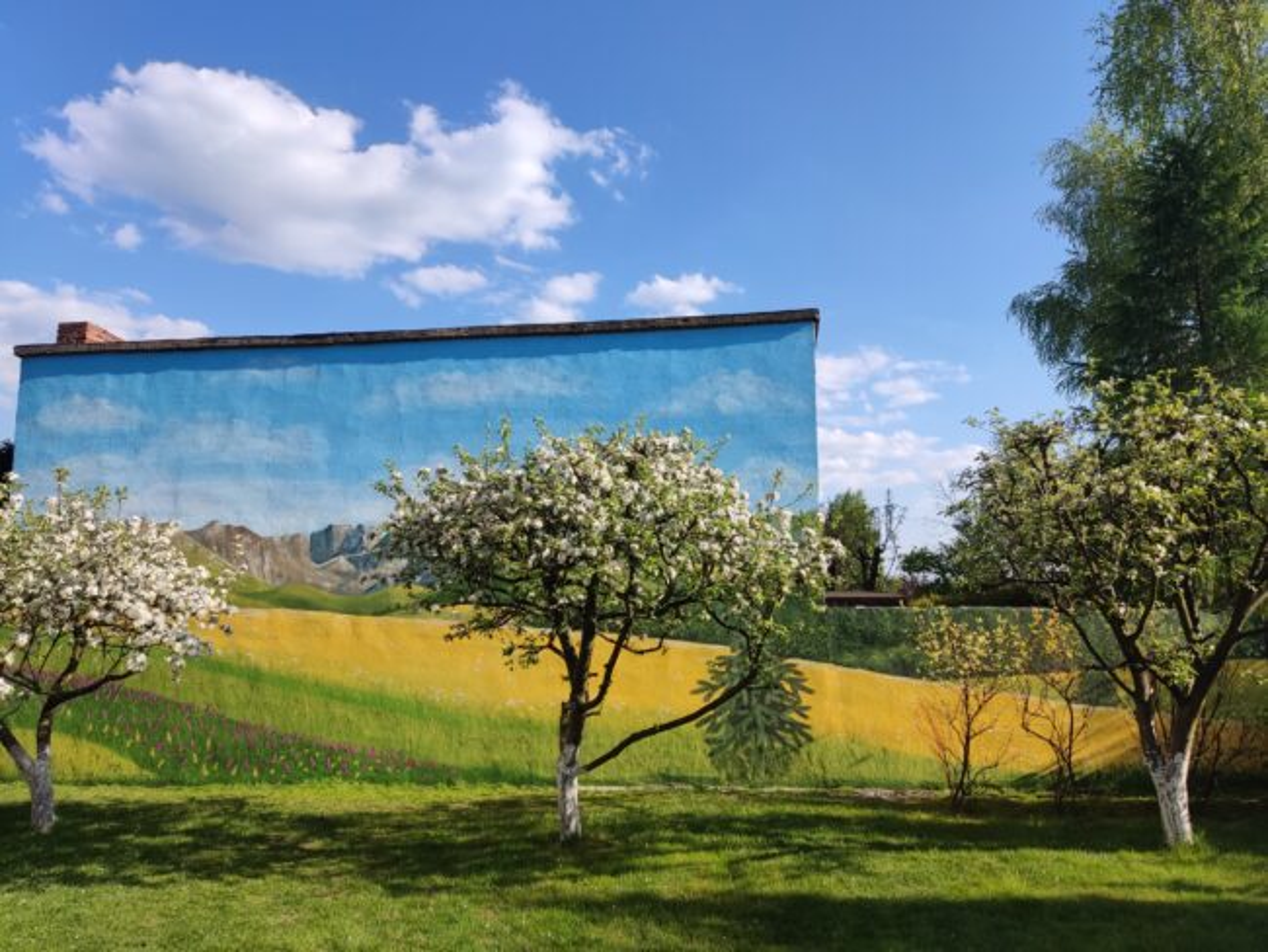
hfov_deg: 69.4
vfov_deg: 54.9
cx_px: 634
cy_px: 476
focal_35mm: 25
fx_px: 916
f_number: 1.79
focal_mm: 4.71
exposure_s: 1/903
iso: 50
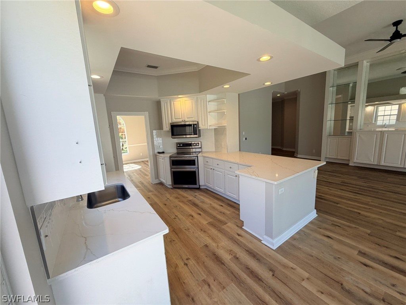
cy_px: 152
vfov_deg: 85.7
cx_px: 203
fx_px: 164
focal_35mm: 14
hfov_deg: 102.1
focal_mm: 2.22
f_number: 2.2
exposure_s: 1/120
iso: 50
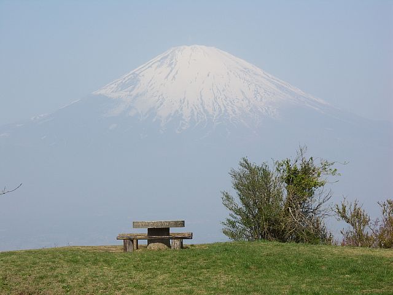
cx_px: 196
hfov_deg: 16.3
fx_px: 1374
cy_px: 148
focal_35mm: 121
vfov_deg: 12.2
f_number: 11
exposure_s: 1/125
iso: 80
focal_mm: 31.3
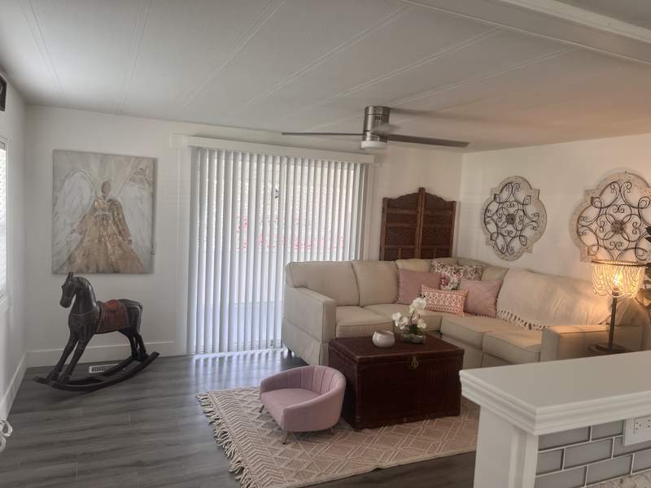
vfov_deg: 53.1
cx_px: 326
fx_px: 489
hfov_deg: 67.3
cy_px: 244
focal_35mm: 26
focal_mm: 5.7
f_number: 1.5
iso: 64
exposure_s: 1/60
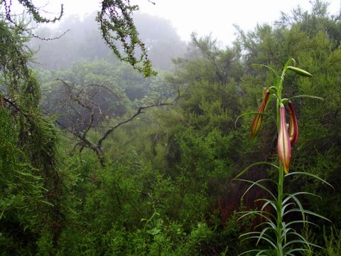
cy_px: 128
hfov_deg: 44.8
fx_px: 414
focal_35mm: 42
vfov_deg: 34.3
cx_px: 170
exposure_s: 1/125
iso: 100
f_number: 3.2
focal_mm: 9
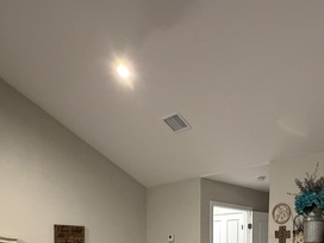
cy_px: 267
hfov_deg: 53.8
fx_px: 309
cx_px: 225
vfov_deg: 36.4
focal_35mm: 33
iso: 1000
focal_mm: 2.22
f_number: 2.2
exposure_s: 1/60
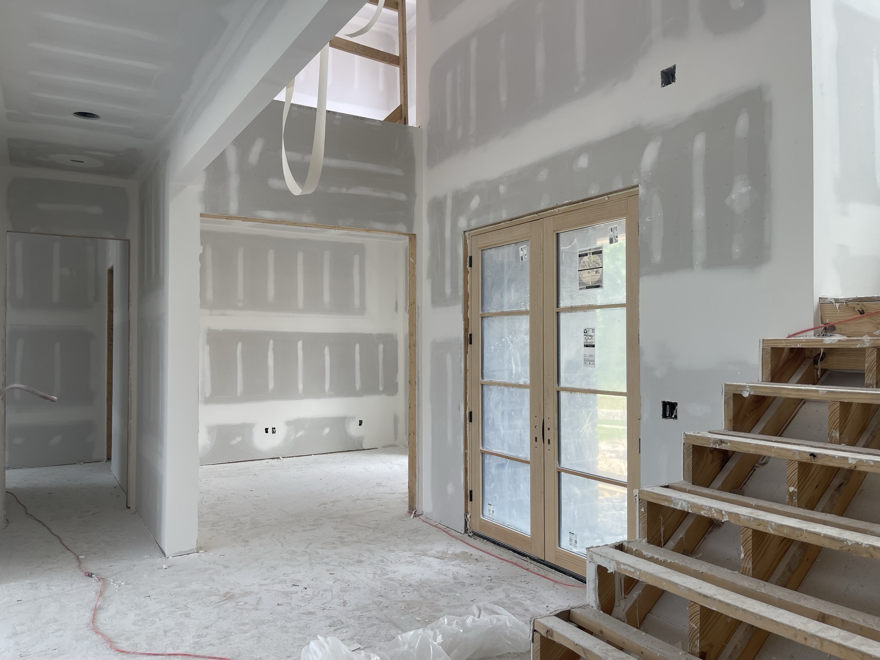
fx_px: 661
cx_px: 440
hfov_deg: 67.3
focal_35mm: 26
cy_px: 330
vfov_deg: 53.1
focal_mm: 5.1
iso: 32
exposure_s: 1/156
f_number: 1.6
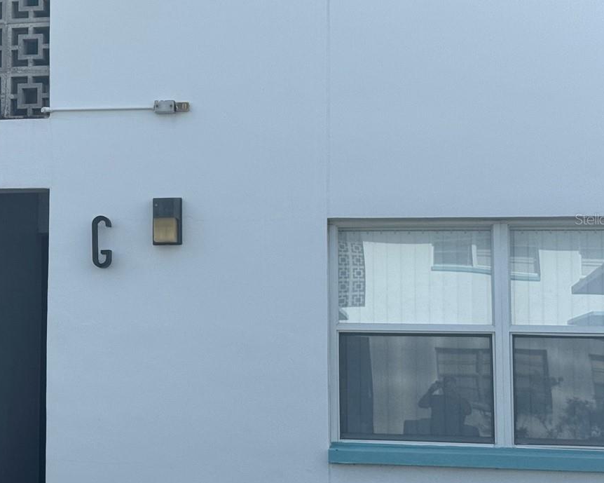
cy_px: 219
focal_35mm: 87
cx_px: 81
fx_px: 1555
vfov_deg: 17.6
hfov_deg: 21.6
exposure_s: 1/3610
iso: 64
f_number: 1.78
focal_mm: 6.76
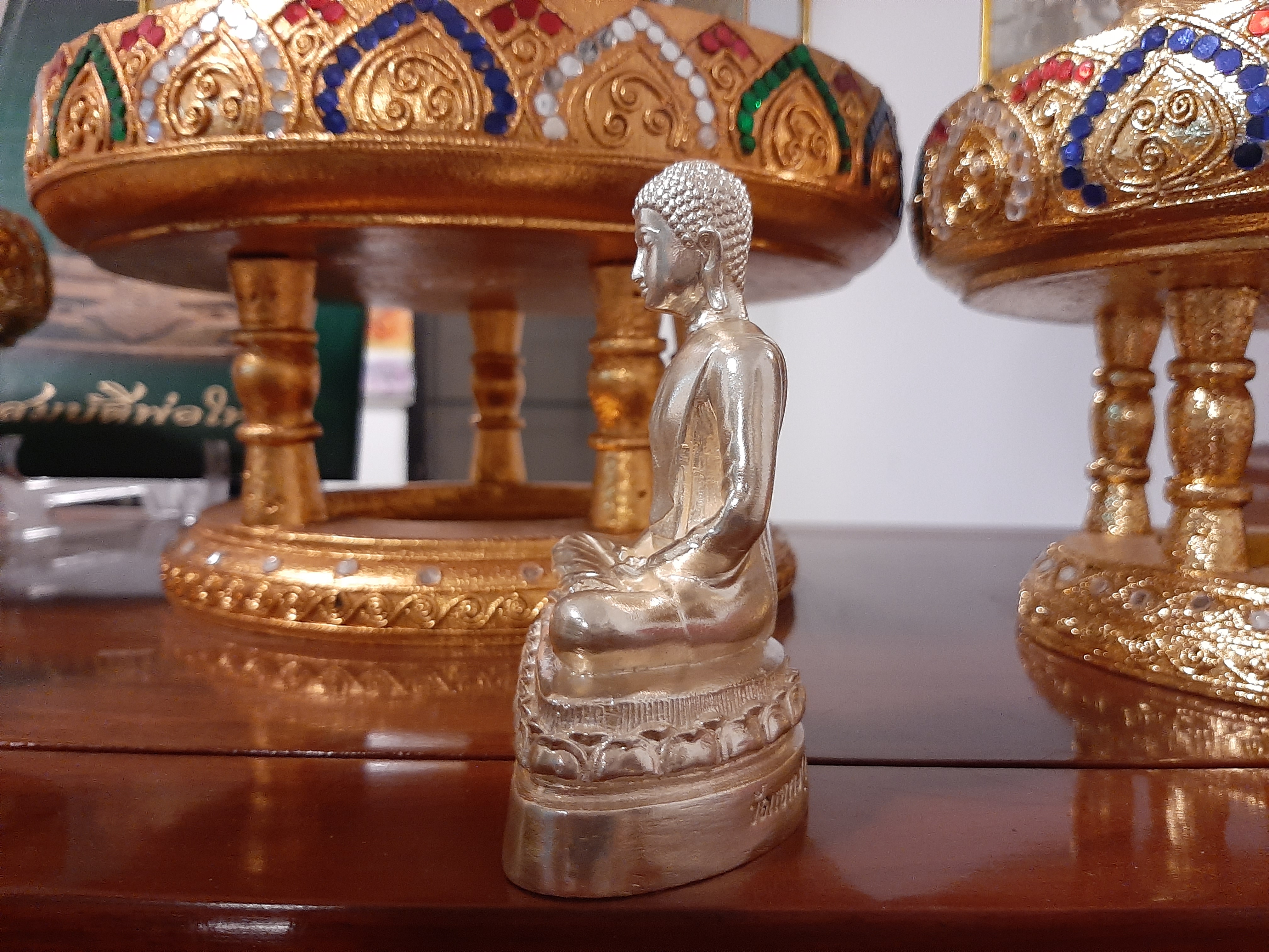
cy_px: 476
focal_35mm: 26
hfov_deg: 67.3
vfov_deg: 53.1
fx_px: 953
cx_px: 634
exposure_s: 1/25
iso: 250
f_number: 1.7
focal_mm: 3.93
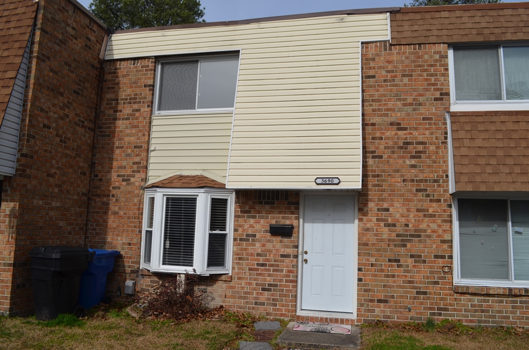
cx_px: 264
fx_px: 396
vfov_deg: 47.7
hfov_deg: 67.5
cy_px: 175
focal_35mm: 27
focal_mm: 18
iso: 100
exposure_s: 1/320
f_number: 9
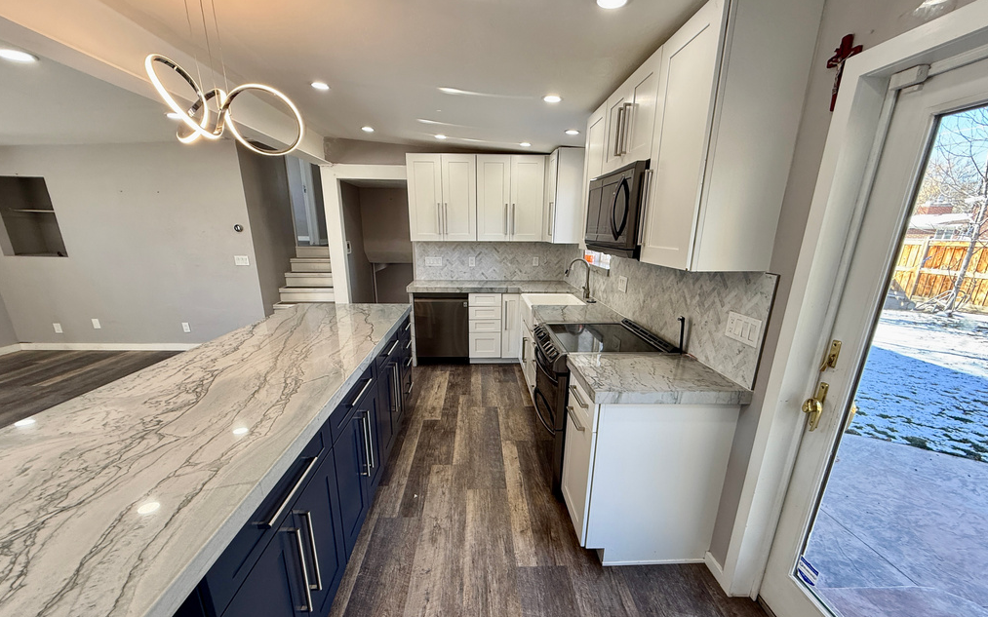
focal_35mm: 15
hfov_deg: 101.5
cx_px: 495
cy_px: 355
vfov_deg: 74.3
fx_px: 404
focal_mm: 2.22
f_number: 2.2
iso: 125
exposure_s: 1/120
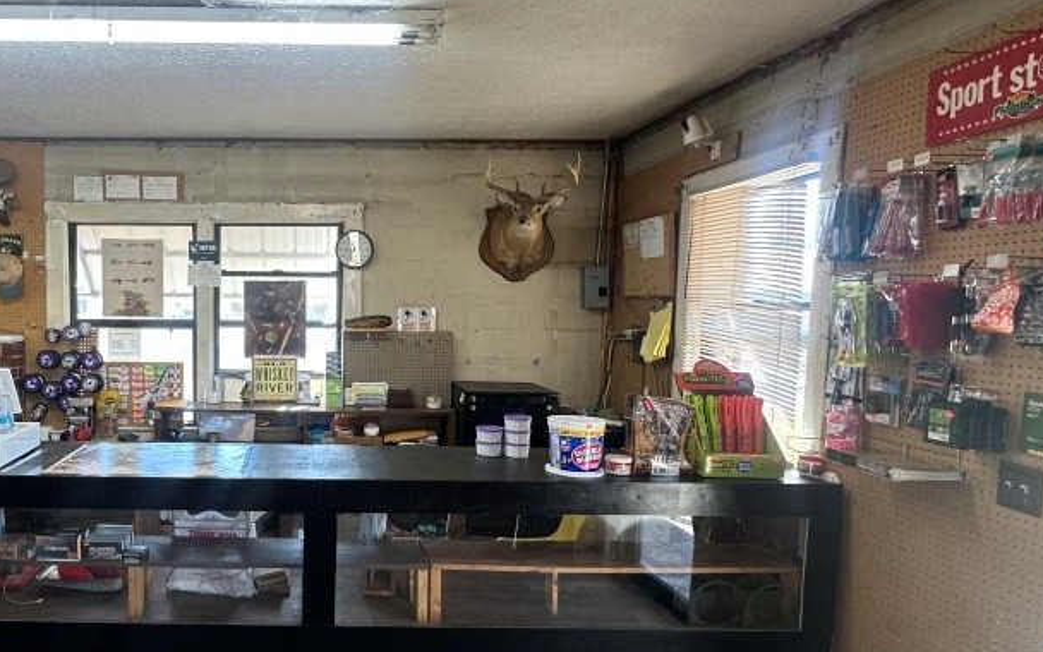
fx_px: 711
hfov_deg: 69.1
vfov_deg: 49.2
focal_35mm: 25
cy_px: 367
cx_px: 297
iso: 125
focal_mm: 2.22
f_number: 2.2
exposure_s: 1/120
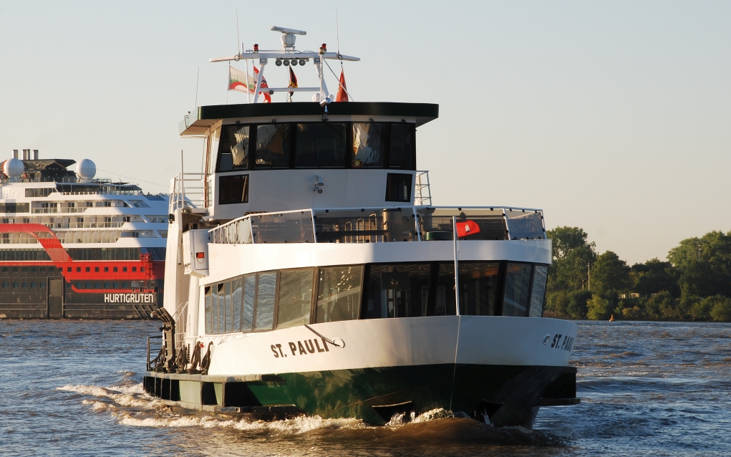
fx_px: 2600
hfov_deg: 16.0
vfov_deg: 10.0
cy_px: 237
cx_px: 365
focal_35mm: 131
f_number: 10
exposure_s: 1/200
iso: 200
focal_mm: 85
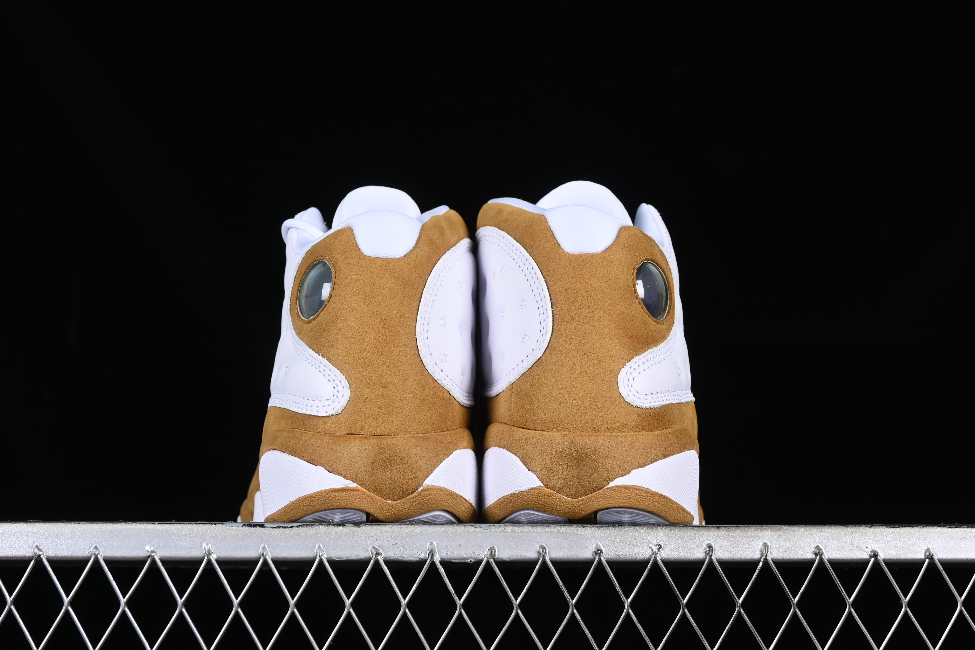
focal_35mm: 75
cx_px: 488
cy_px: 325
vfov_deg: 18.2
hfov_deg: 27.0
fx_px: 2031
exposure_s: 1/80
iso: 160
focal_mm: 50
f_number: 8
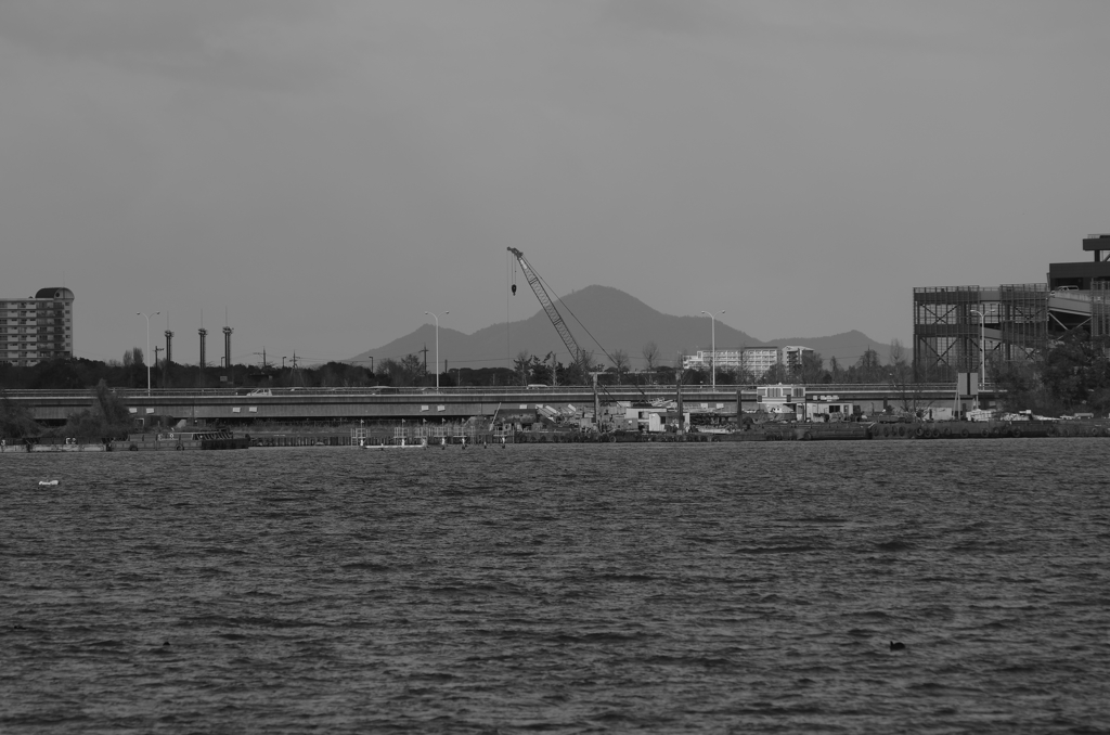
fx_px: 9691
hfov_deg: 6.6
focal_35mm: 315
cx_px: 555
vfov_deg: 4.3
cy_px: 368
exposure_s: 1/500
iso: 100
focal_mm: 210
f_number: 6.3
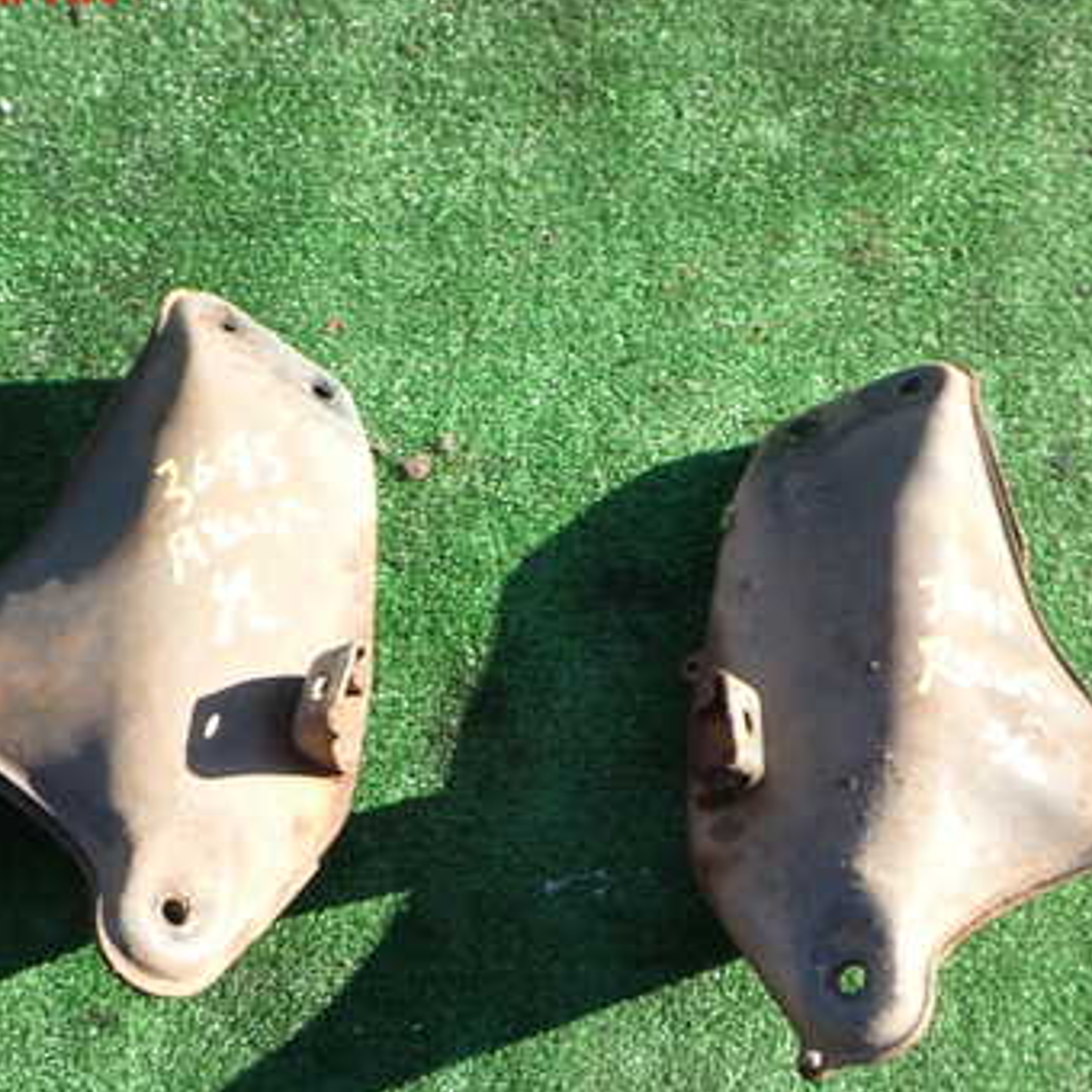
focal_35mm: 39
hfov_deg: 42.8
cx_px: 495
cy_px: 665
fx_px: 1392
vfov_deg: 42.6
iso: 100
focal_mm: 4.5
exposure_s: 1/320
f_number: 2.8
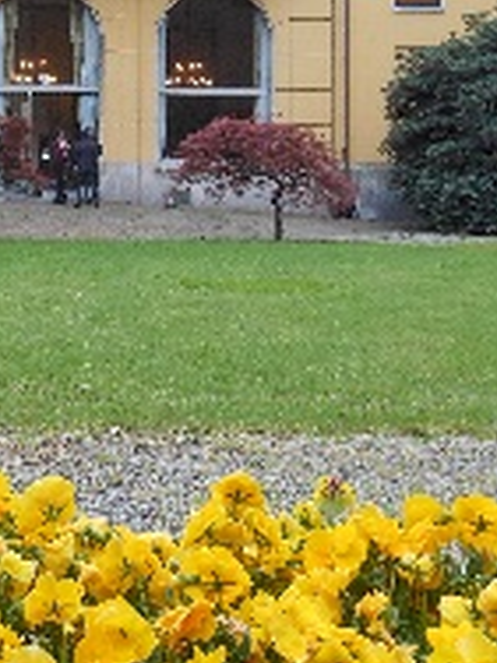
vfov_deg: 23.0
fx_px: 1589
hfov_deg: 17.5
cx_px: 32
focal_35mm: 83
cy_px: 74
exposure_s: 1/25
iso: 100
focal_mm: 6.9
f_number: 4.3
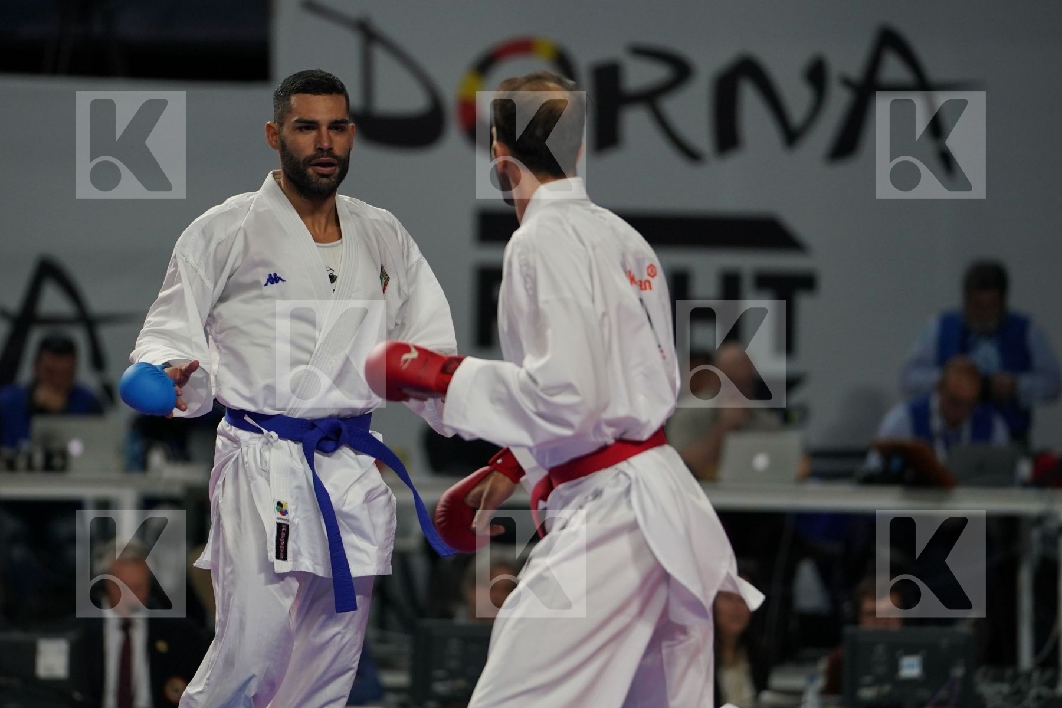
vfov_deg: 4.6
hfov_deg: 6.9
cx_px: 531
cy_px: 354
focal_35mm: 300
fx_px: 8849
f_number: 2.8
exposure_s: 1/1000
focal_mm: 200
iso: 1000
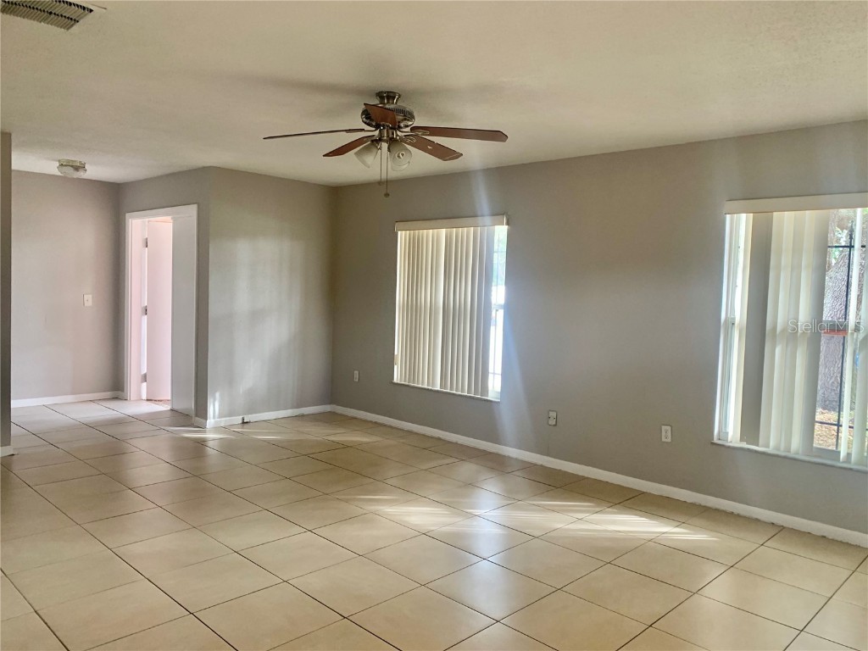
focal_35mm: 26
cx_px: 434
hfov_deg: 67.3
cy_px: 326
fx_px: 652
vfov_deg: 53.1
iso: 125
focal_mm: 4.25
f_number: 1.8
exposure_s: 1/60
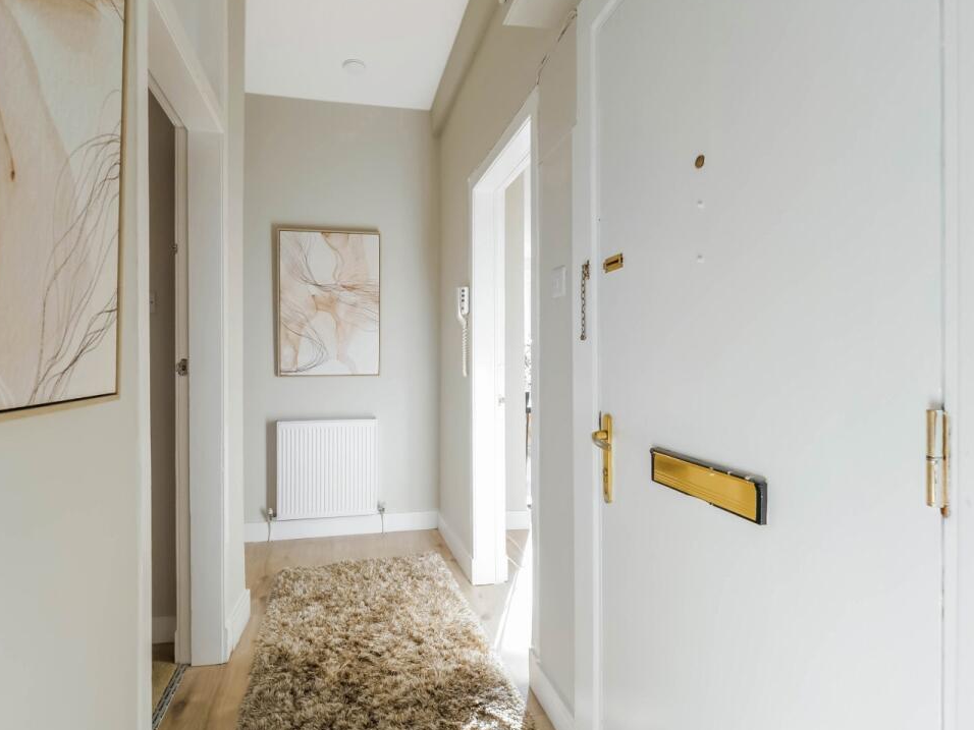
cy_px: 361
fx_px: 422
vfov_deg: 81.7
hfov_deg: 98.1
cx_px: 462
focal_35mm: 15
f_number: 4
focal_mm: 7
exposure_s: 1/50
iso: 200
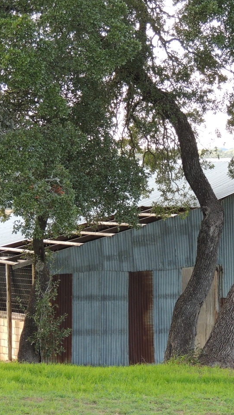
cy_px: 208
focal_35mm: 212
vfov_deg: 10.2
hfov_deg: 5.7
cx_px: 166
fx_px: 2337
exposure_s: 1/125
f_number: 4.4
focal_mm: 25.8
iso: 250
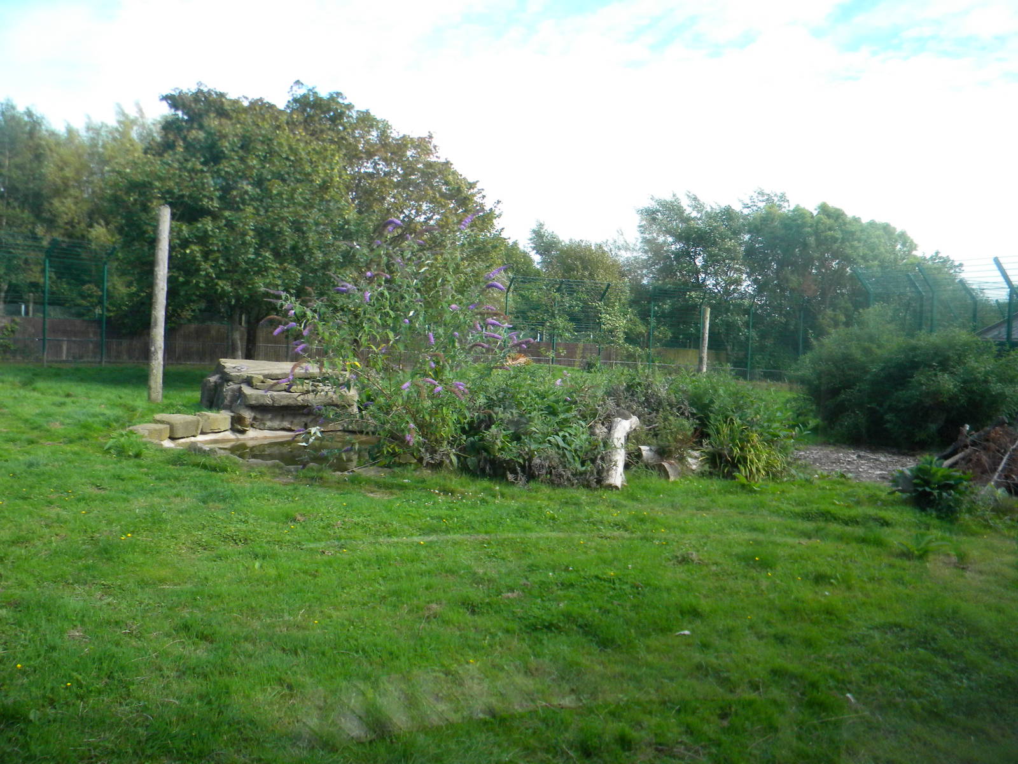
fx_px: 823
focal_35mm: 28
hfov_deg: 63.4
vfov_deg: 49.7
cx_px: 509
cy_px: 382
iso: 205
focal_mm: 5
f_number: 3.5
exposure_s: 1/543
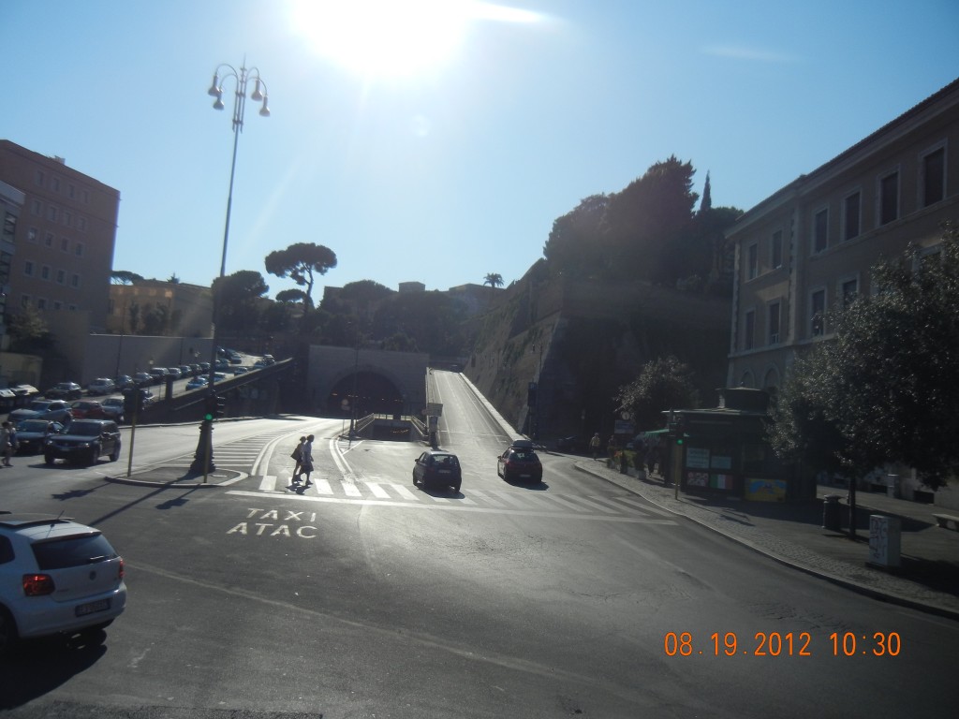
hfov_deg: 60.0
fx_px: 831
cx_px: 480
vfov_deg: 46.8
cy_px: 360
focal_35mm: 30
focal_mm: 5.4
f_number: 7
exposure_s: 1/935
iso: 160
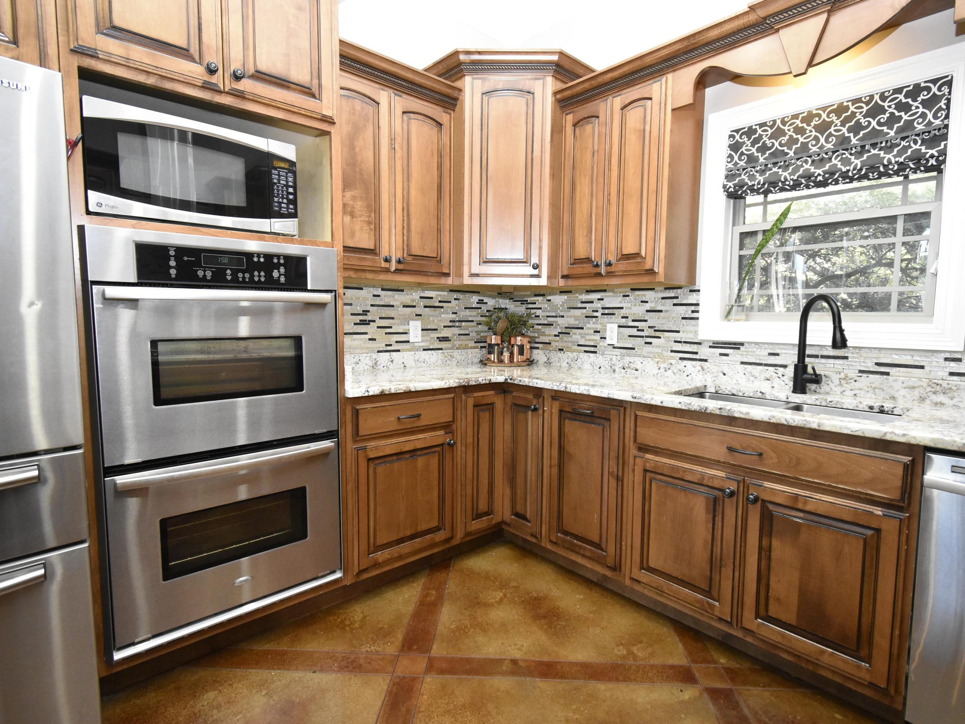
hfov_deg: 91.0
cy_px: 364
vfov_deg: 74.7
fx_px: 474
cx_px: 498
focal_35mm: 17
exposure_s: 1/60
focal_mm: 10
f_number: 5.6
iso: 2500
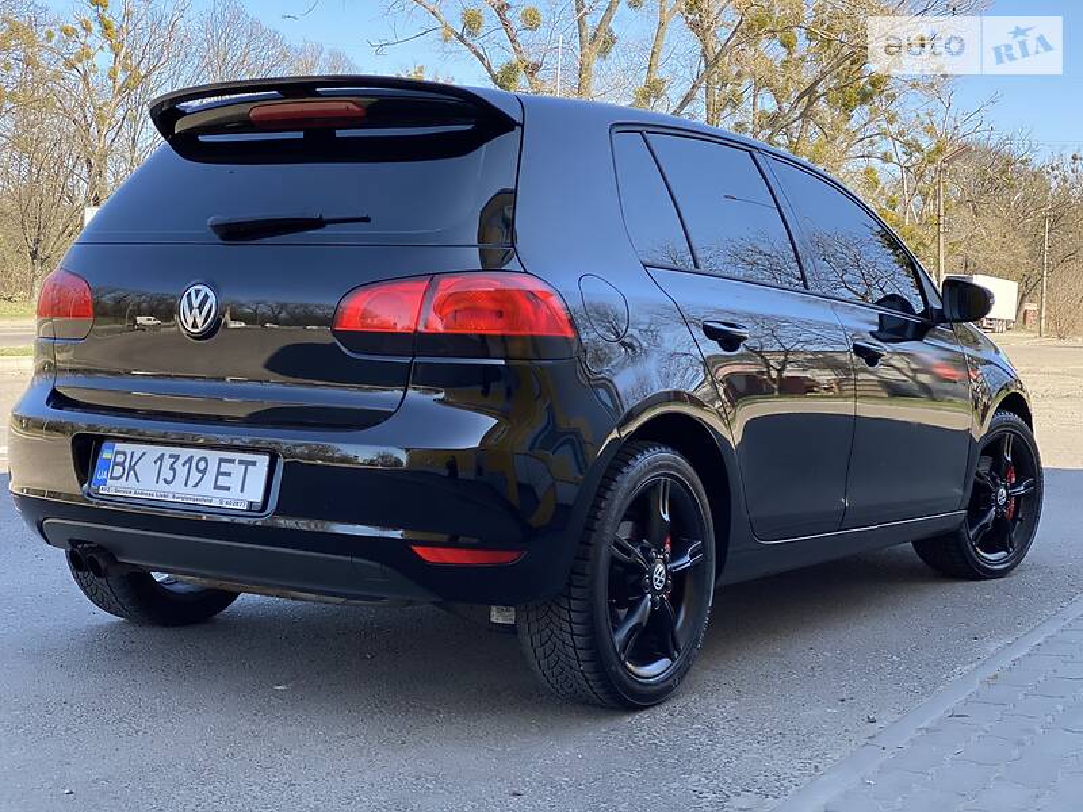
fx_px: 1627
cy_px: 406
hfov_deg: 36.8
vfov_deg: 28.0
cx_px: 542
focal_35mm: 52
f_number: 2
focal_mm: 6
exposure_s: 1/372
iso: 20
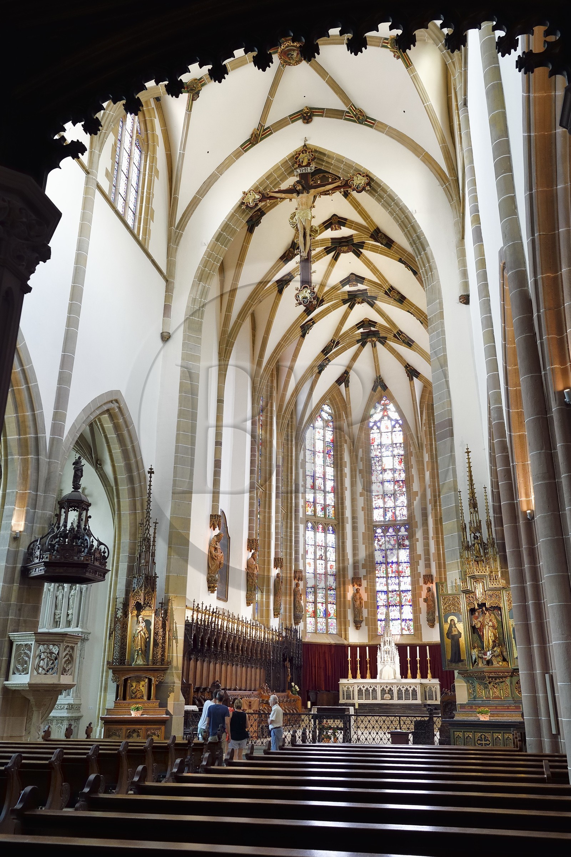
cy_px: 428
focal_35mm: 29
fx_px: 690
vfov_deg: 63.7
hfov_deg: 45.0
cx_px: 286
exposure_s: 1/20
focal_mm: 29
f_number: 6.3
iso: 1600
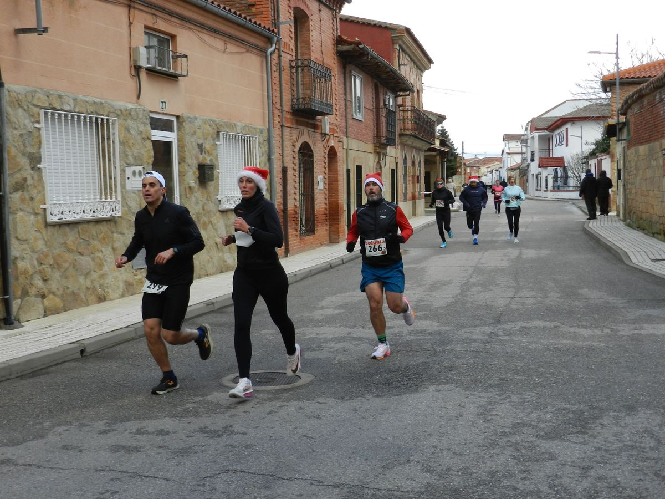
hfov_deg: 41.2
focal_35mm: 46
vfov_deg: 31.5
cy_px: 250
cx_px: 332
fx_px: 884
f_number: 4.2
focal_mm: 8.1
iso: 160
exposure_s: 1/200
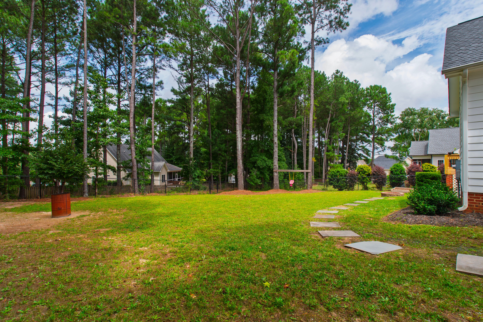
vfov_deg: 77.3
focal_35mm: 15
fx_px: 201
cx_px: 242
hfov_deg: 100.4
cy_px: 161
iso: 100
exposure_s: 1/125
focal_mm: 10
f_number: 8
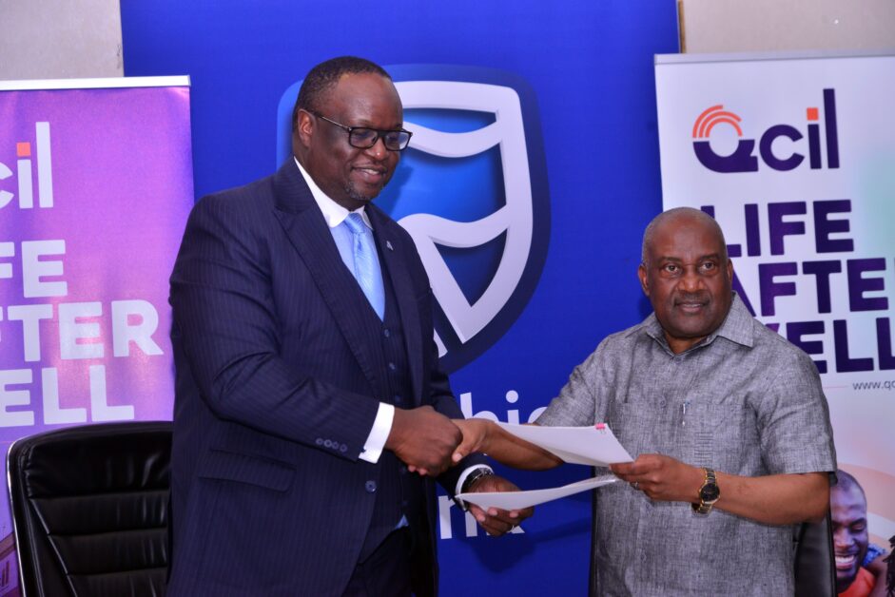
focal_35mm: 78
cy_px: 298
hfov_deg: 26.0
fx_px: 1940
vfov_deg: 17.5
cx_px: 448
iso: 1250
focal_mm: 78
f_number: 7.1
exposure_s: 1/200
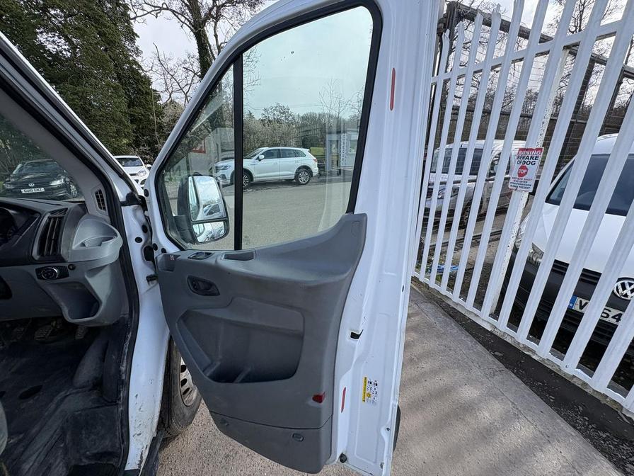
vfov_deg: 85.7
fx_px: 256
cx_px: 317
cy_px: 238
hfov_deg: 102.1
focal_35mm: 14
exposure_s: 1/615
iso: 40
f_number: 2.2
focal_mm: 2.22
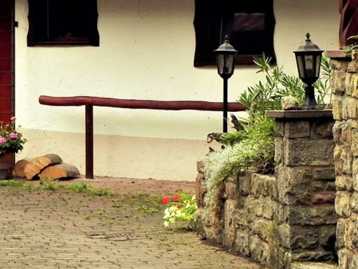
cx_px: 28
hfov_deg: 9.7
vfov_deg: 7.3
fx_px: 2089
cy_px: -4
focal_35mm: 202
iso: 160
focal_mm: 16.9
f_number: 5
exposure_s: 1/175
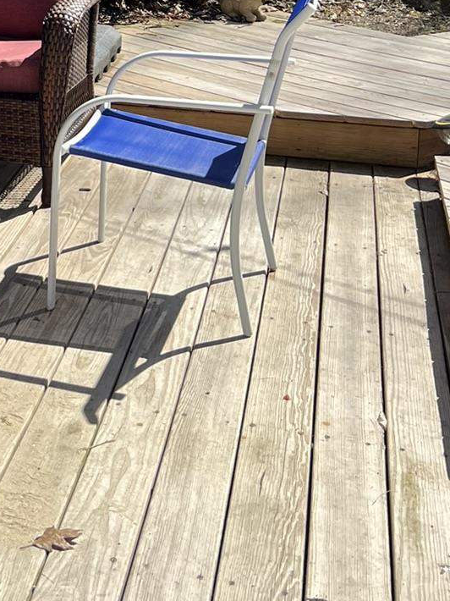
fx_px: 1301
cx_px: -132
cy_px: -103
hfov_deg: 18.3
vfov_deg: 23.9
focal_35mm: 75
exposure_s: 1/1751
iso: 50
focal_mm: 5.7
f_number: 1.5
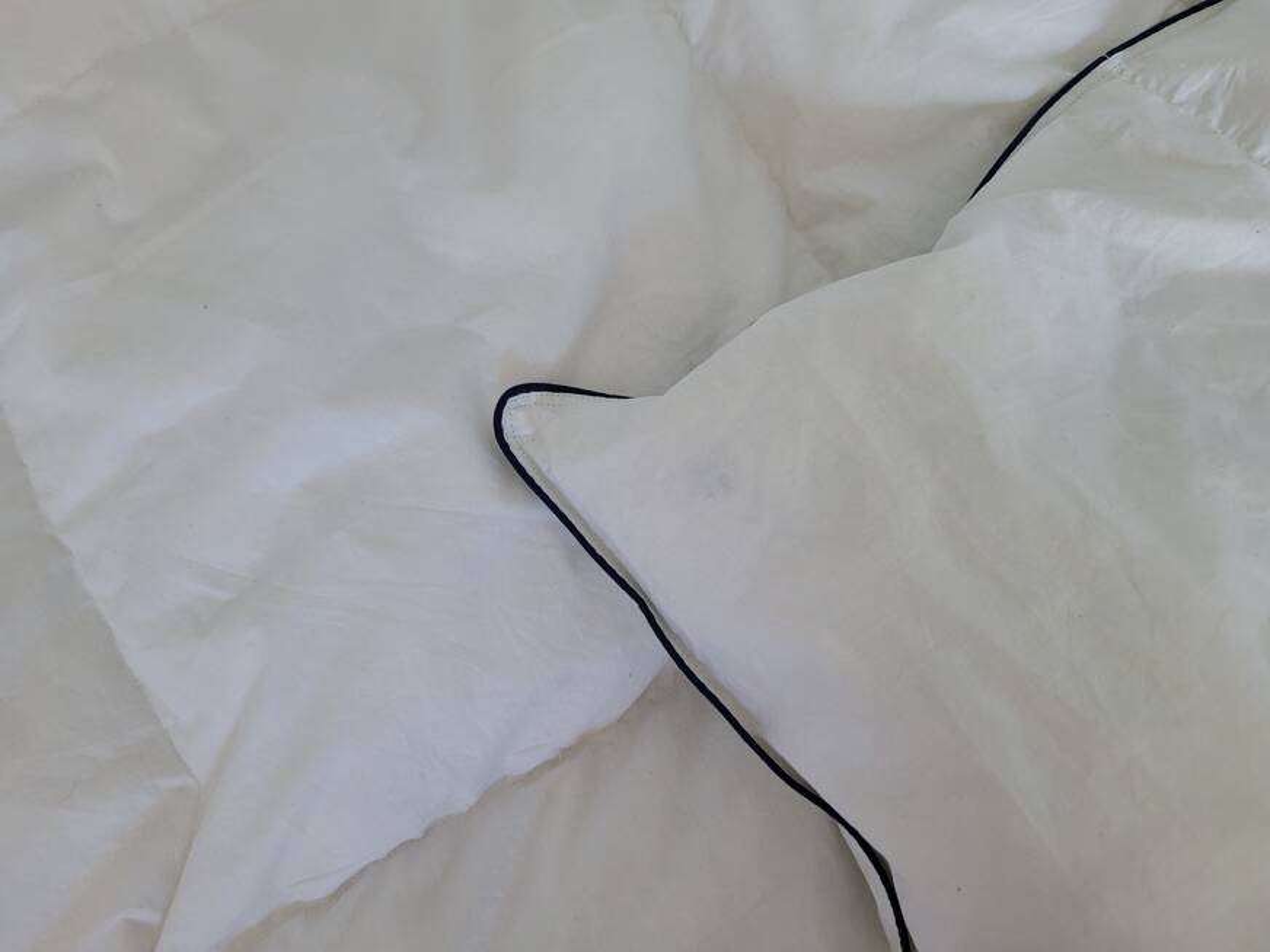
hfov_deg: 67.3
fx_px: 954
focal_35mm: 26
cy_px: 476
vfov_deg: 53.1
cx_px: 635
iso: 250
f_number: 1.8
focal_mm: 5.4
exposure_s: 1/60
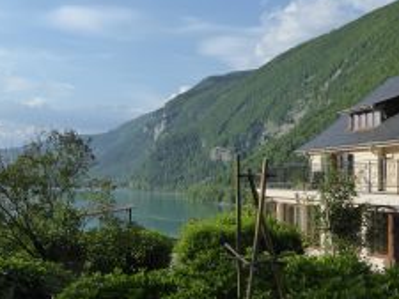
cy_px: 139
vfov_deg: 27.5
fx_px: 611
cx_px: 101
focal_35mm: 53
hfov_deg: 35.4
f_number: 4.5
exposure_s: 1/800
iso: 160
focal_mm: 5.8
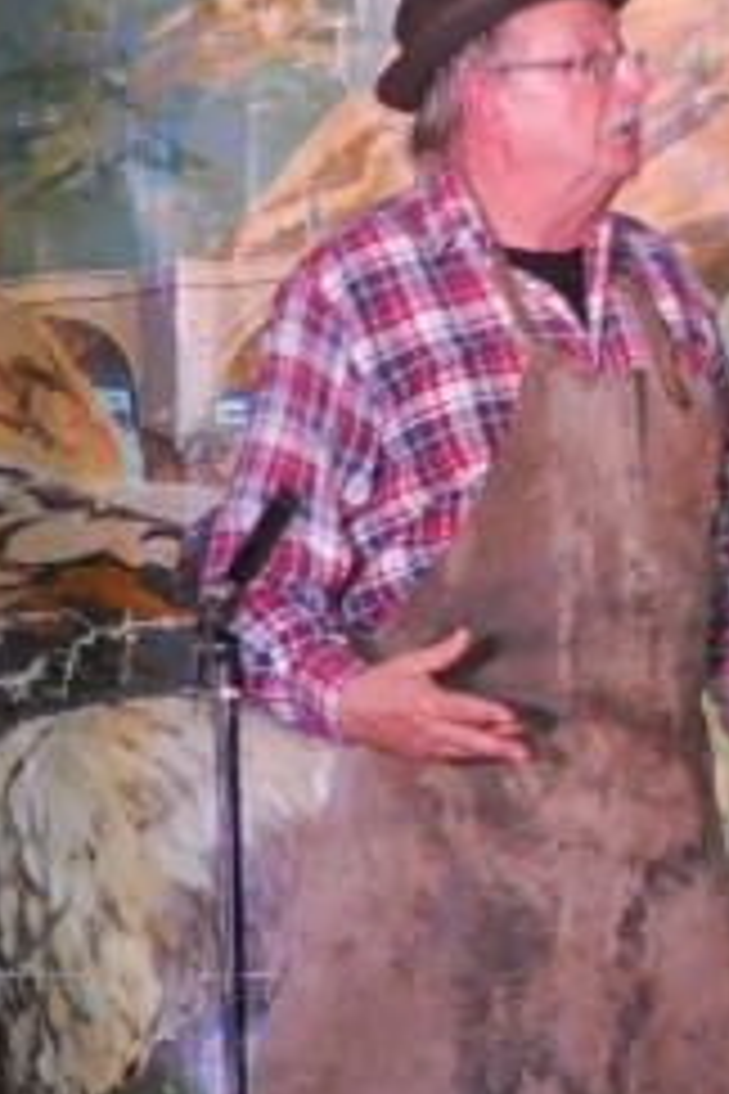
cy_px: 88
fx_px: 12331
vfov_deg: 5.1
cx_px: 1206
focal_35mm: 406
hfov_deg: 3.4
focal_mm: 82
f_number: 4.5
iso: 1100
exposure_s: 1/60
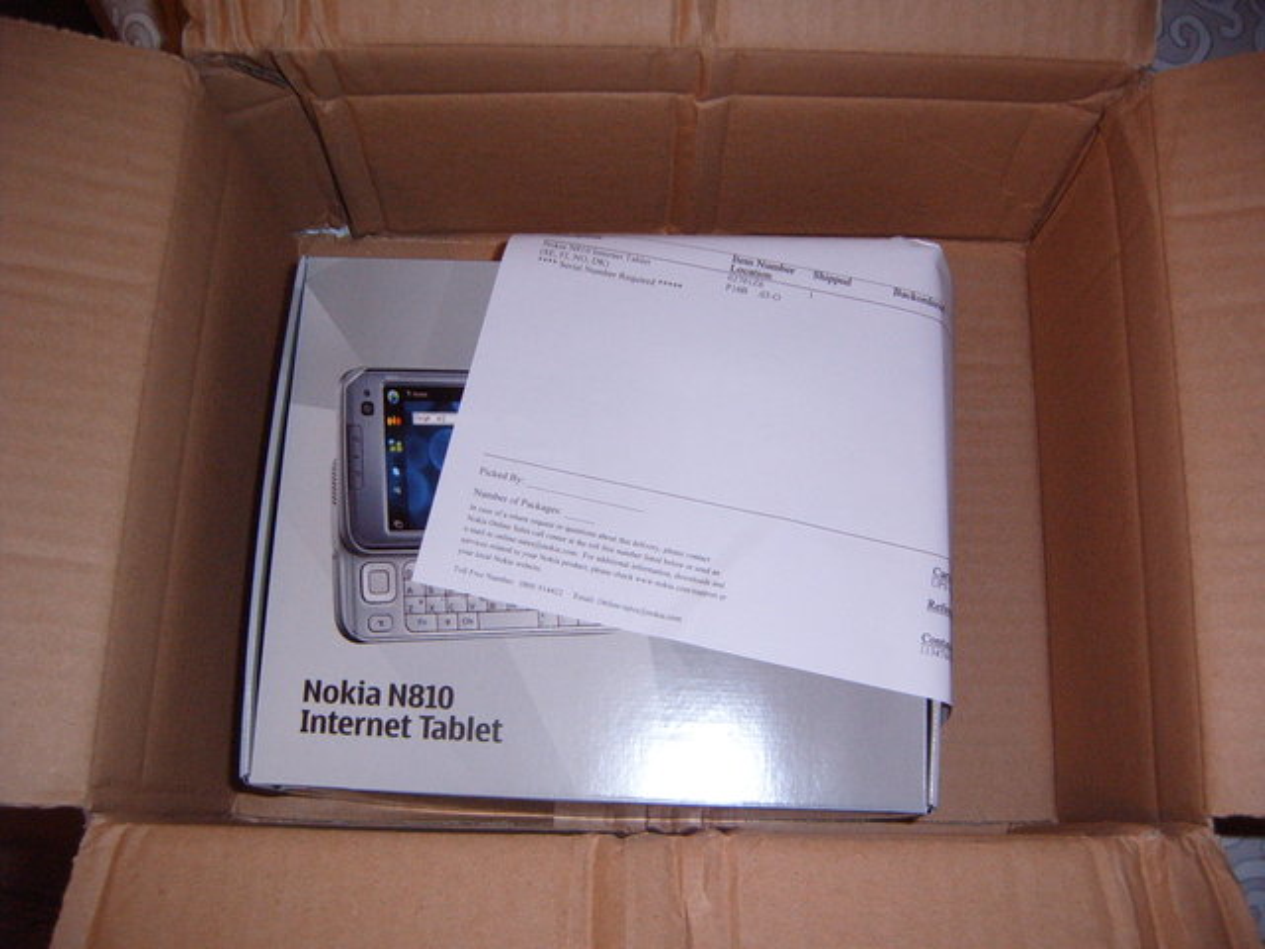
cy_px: 474
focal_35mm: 37
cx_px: 632
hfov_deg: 50.1
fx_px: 1352
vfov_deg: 38.7
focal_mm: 6.2
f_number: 2.9
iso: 141
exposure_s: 1/30
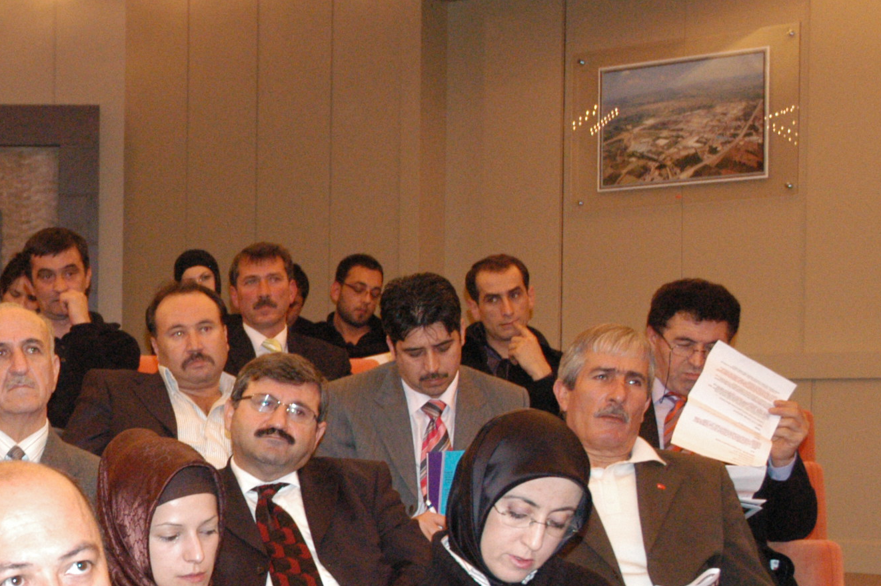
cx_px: -29
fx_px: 2253
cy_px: 483
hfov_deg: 21.3
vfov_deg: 14.7
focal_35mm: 92
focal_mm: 27
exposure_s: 1/60
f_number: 5.6
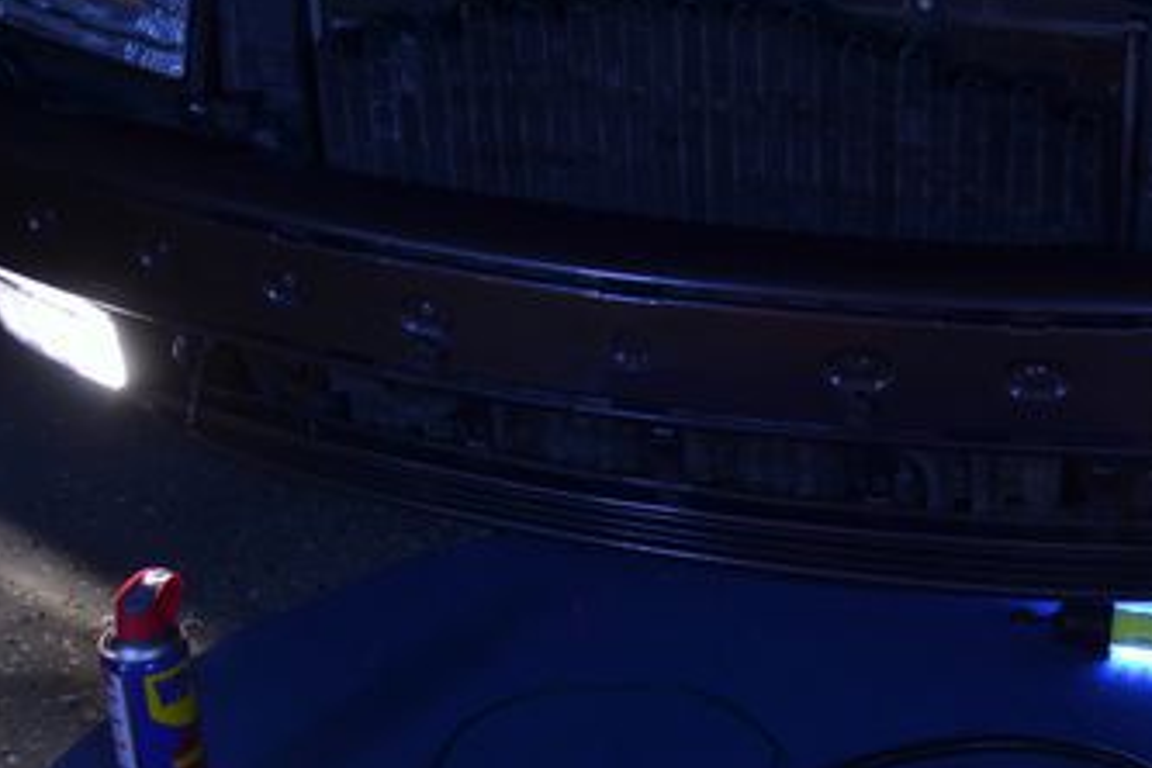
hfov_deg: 26.7
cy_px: 548
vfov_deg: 18.1
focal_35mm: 75
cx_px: 844
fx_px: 2400
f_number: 4.2
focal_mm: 26
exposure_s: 1
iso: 100
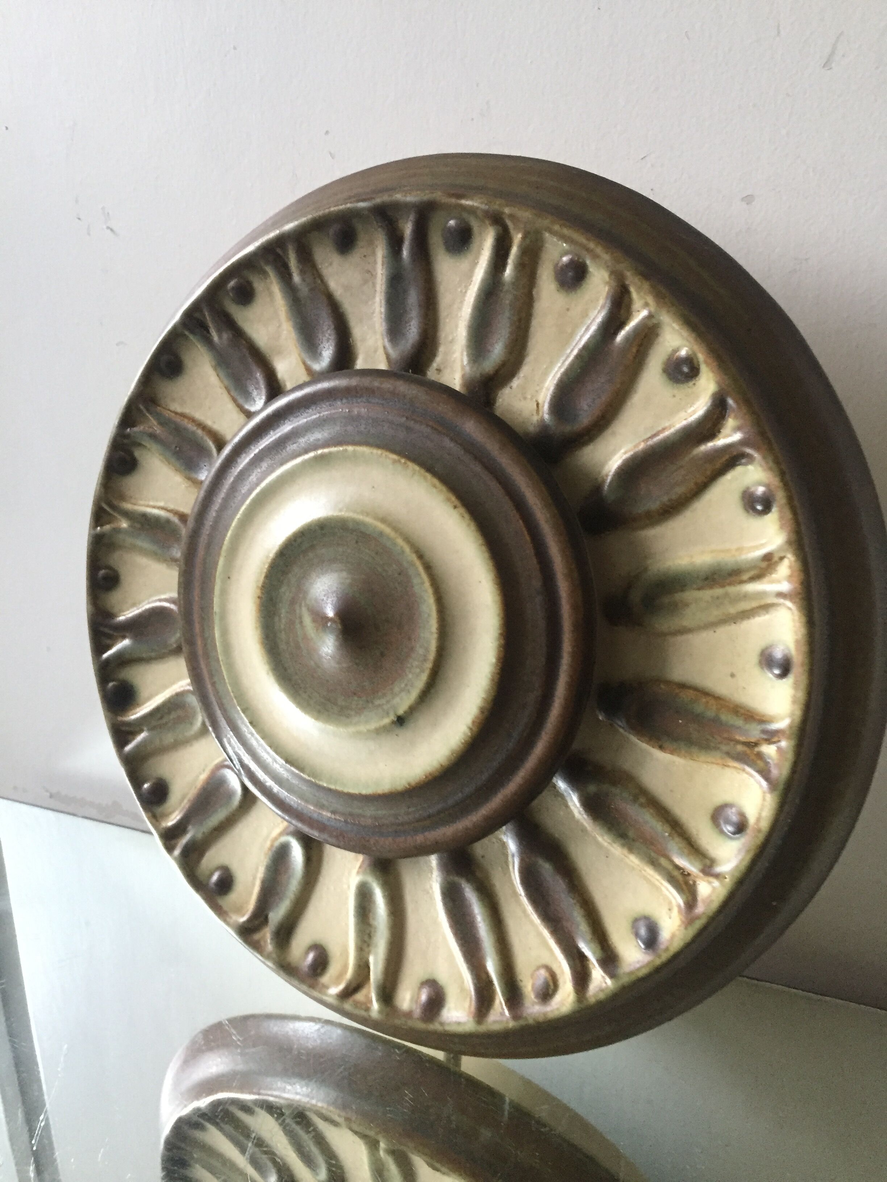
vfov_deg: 61.7
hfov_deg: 48.2
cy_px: 591
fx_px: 991
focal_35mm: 29
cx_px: 444
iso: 250
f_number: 2.2
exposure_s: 1/33
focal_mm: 4.15
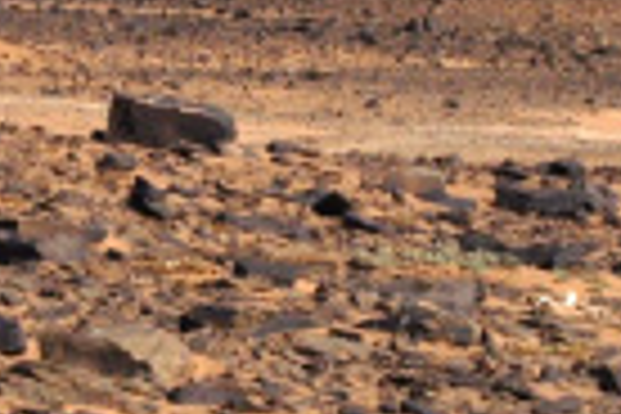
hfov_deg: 7.6
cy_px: 56
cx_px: -36
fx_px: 4655
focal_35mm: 270
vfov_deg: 5.1
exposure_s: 1/200
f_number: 22
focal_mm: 31
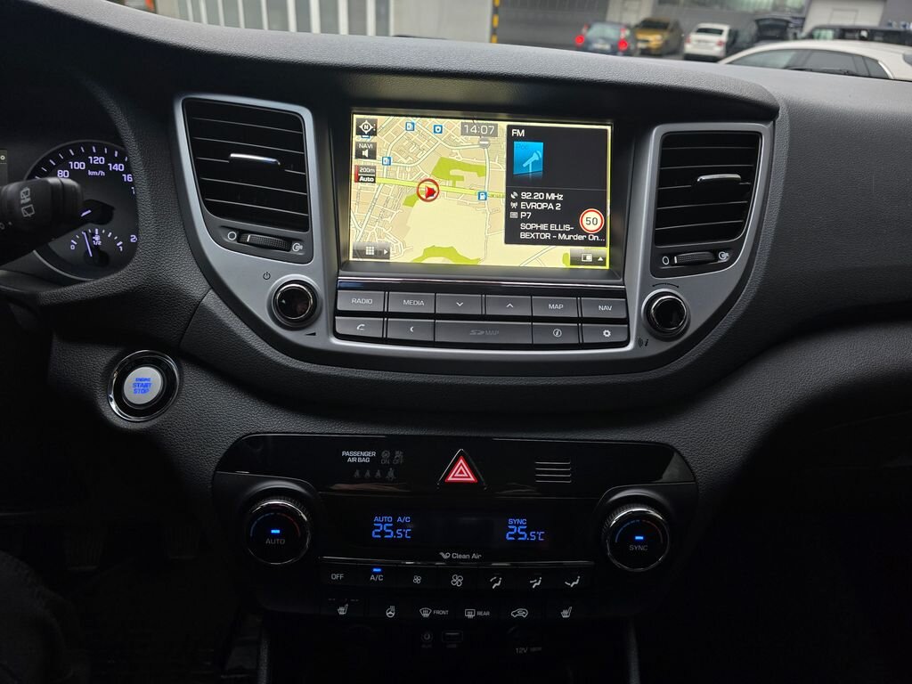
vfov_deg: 58.9
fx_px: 606
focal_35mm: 23
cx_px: 456
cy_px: 342
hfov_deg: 73.9
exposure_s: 1/180
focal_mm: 6.3
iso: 125
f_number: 1.7
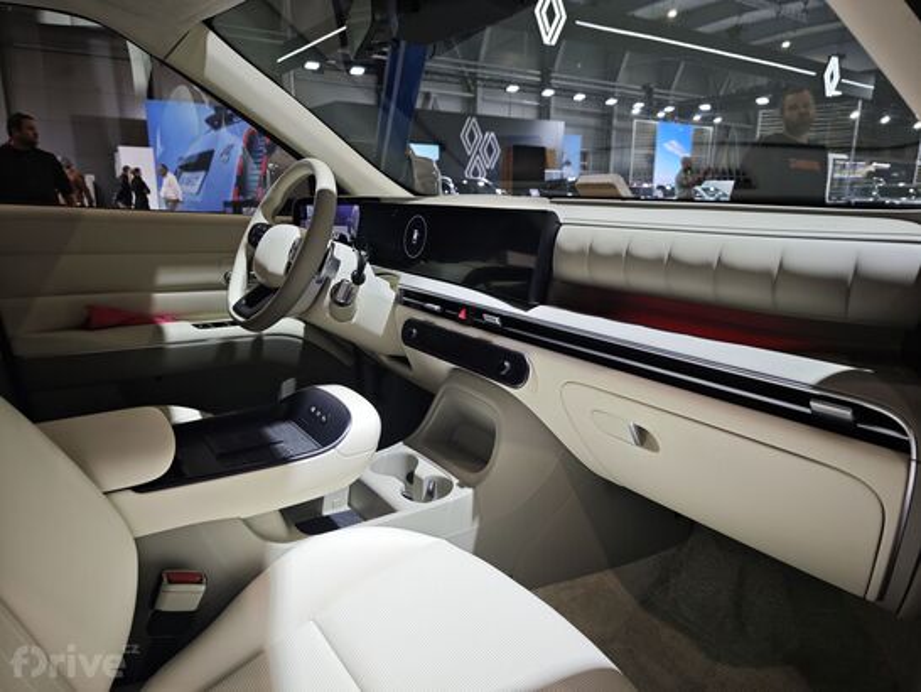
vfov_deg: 58.9
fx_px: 612
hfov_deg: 73.9
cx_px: 460
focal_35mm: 23
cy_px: 346
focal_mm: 8.72
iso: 80
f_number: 1.63
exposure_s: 1/100
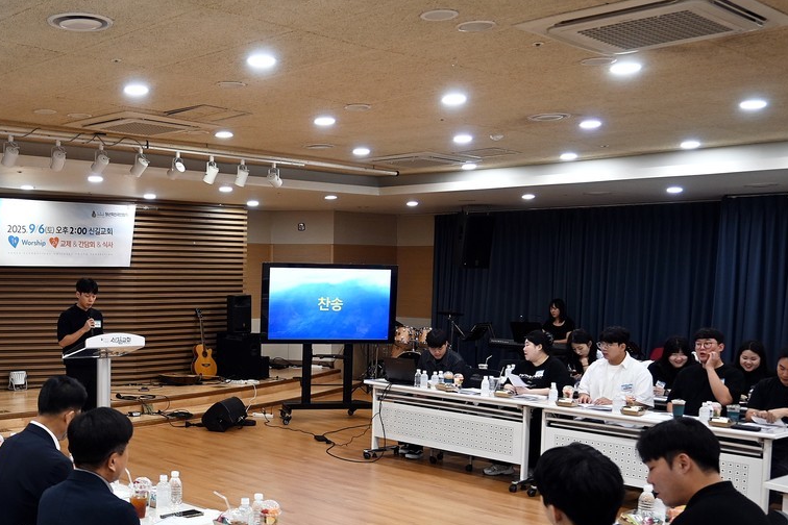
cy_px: 326
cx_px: 192
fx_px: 972
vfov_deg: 30.1
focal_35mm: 44
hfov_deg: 42.7
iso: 320
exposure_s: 1/50
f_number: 3.5
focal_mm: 17.5
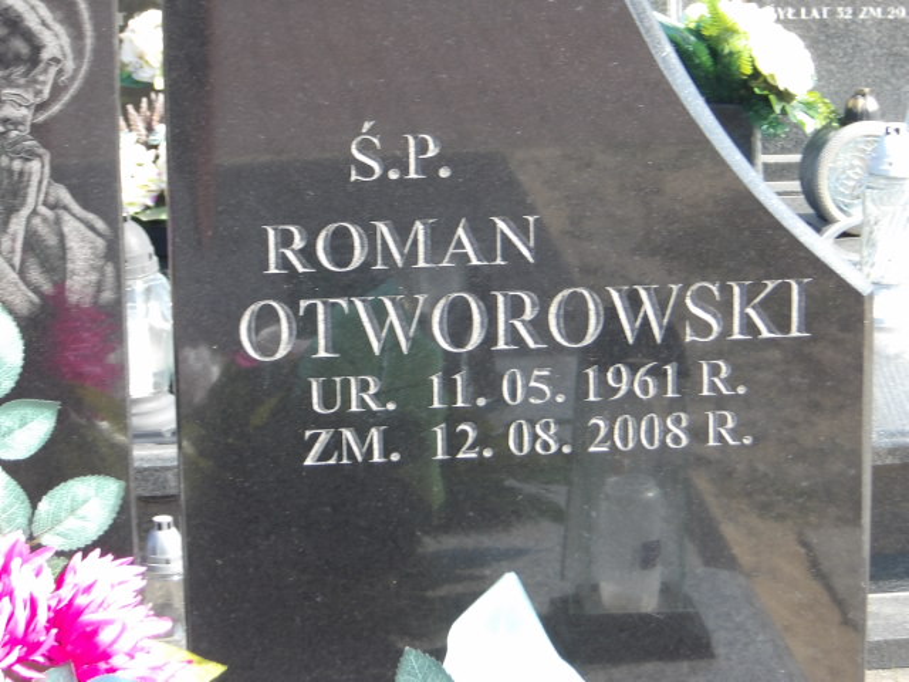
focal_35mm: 108
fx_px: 2836
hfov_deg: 18.2
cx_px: 454
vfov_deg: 13.7
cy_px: 341
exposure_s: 1/54
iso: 100
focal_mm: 19.6
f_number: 6.6
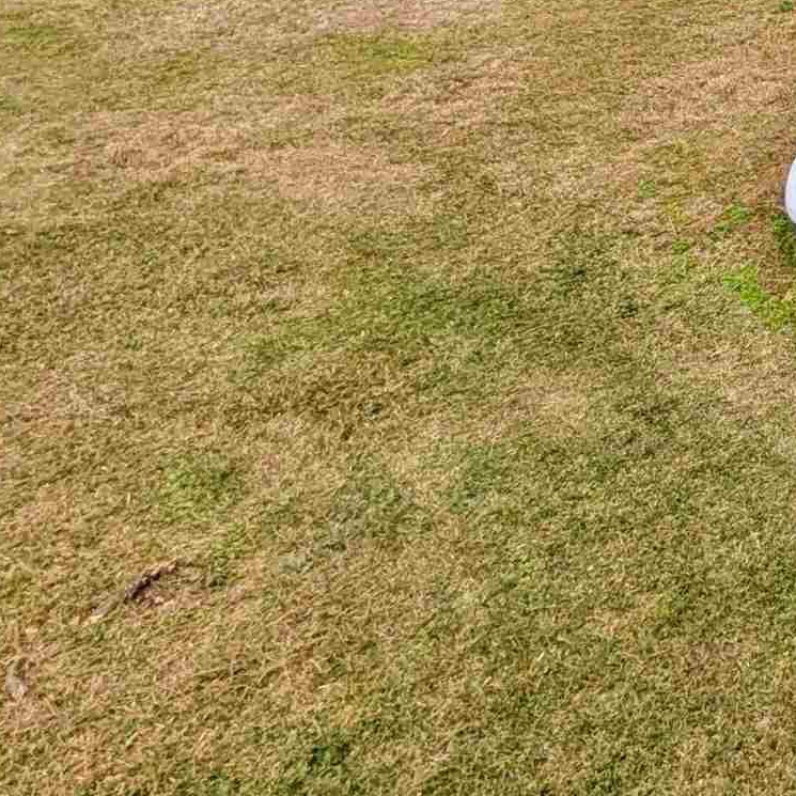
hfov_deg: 25.4
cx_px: 1185
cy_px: -110
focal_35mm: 51
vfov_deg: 29.6
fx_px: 1327
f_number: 2.2
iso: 55
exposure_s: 1/925
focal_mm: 1.85
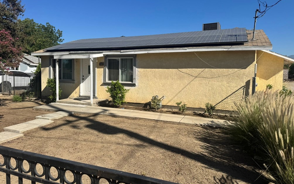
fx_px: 208
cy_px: 87
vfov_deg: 47.6
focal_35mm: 26
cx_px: 145
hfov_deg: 70.4
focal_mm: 6.76
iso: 80
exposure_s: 1/6410
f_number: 1.78
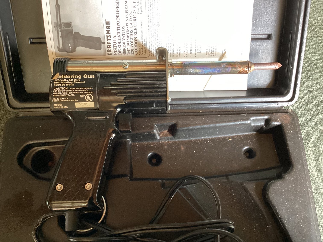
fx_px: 289
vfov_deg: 45.4
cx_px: 162
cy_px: 121
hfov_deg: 58.3
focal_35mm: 31
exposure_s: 1/50
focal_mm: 3.3
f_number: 2.4
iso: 320
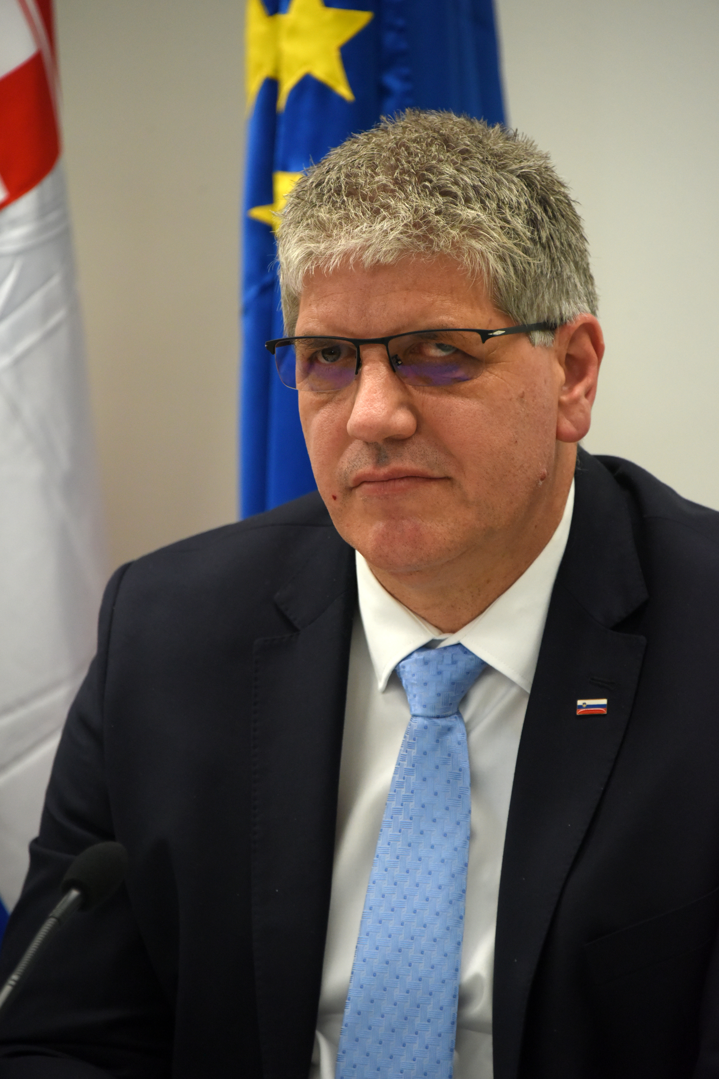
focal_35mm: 300
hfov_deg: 4.6
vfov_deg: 6.9
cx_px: 360
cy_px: 540
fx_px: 8987
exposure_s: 1/200
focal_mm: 300
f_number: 5.6
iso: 2000
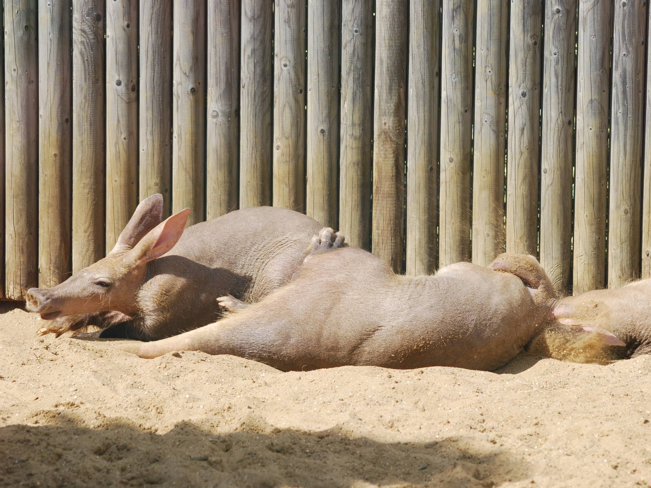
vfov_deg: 7.5
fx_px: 3724
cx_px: 306
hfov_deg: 10.0
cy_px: 244
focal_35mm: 198
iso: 160
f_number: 5.6
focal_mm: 122
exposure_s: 1/500
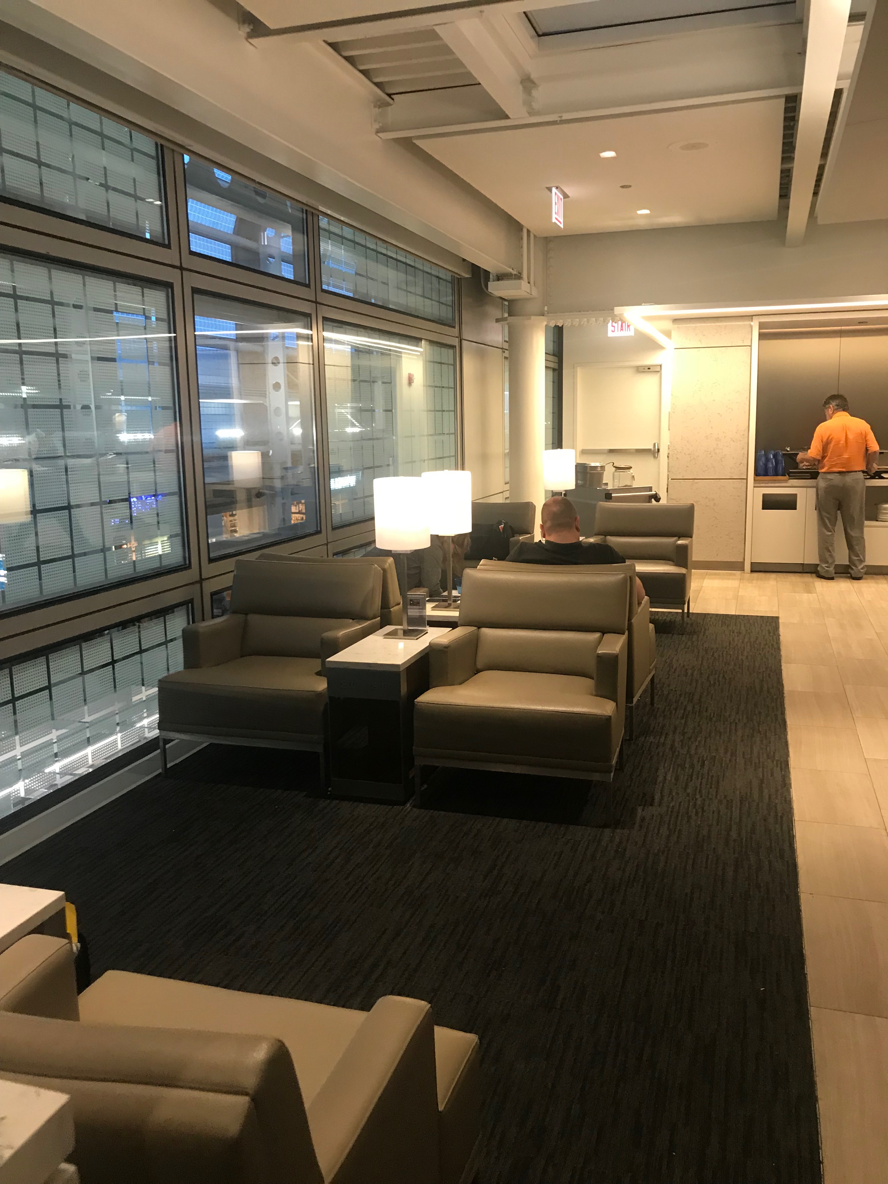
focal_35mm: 28
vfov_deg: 63.4
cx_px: 444
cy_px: 592
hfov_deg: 49.7
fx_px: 958
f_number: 1.8
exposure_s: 1/15
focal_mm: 3.99
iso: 50
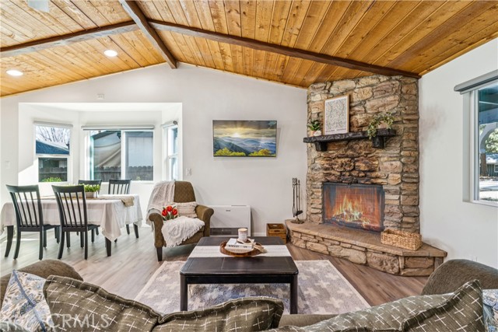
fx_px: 230
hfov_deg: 94.6
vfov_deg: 71.8
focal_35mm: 17
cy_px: 166
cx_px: 249
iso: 100
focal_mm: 16.6
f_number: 13
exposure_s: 1/1.25
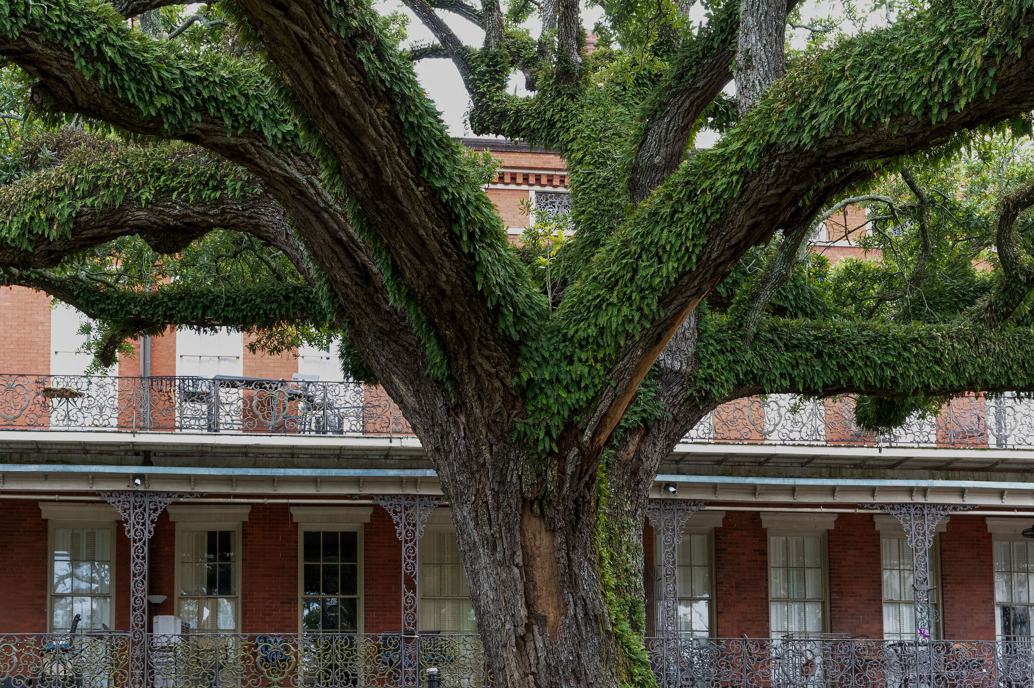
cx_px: 517
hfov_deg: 36.9
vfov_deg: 25.0
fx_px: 1550
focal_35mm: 54
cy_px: 344
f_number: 11
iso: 3600
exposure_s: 1/160
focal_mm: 54
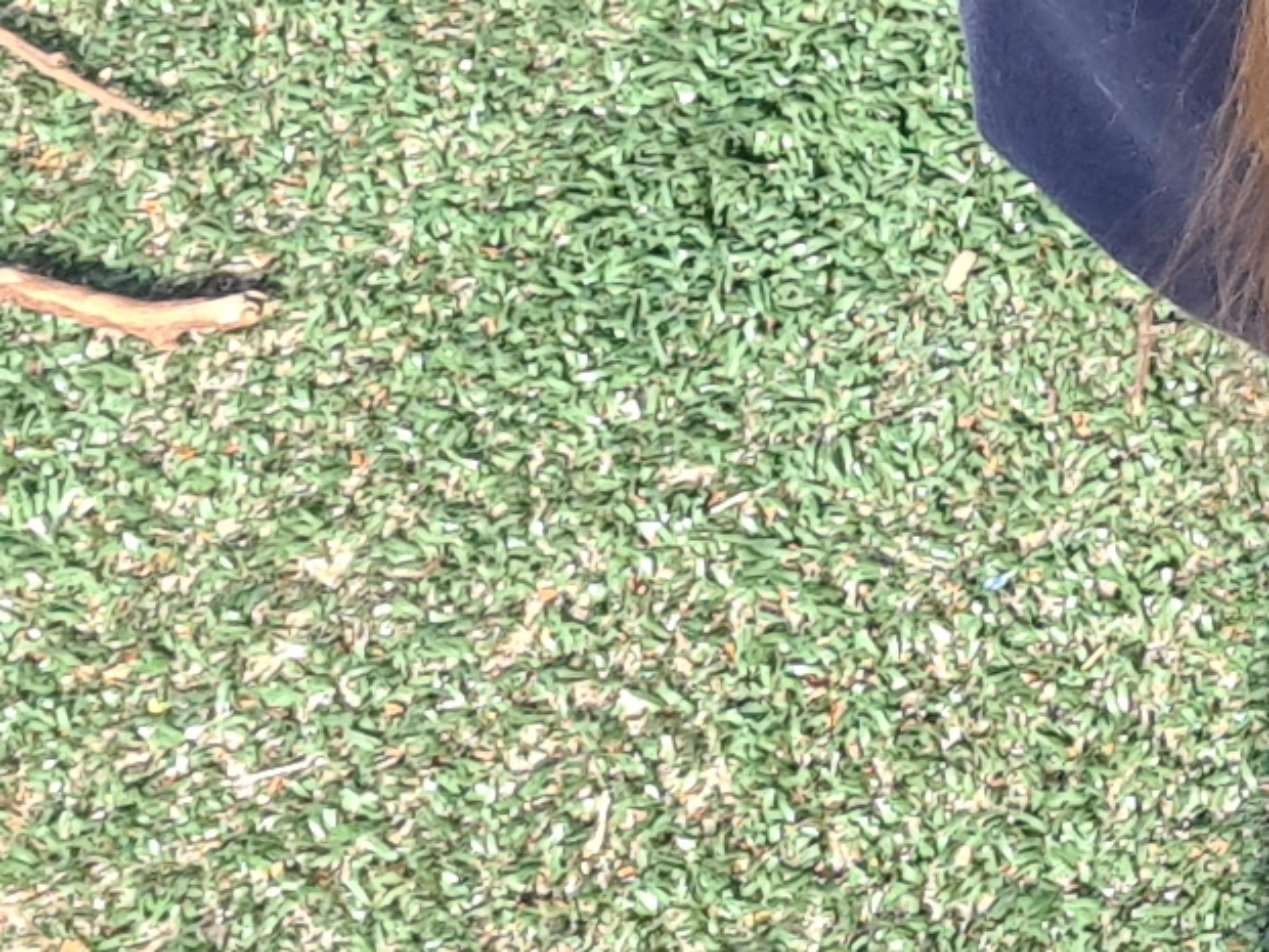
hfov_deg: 9.0
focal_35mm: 169
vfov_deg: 8.4
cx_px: 4044
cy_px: -868
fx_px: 6195
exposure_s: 1/830
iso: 50
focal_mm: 5.4
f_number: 1.8
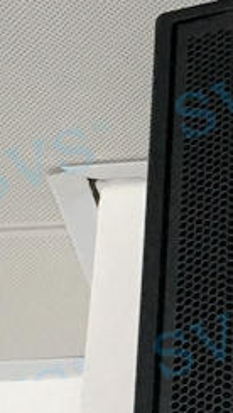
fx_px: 1887
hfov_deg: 6.9
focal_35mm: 172
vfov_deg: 12.5
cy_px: 292
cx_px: 422
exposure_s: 1/30
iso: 64
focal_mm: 4.15
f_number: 2.2
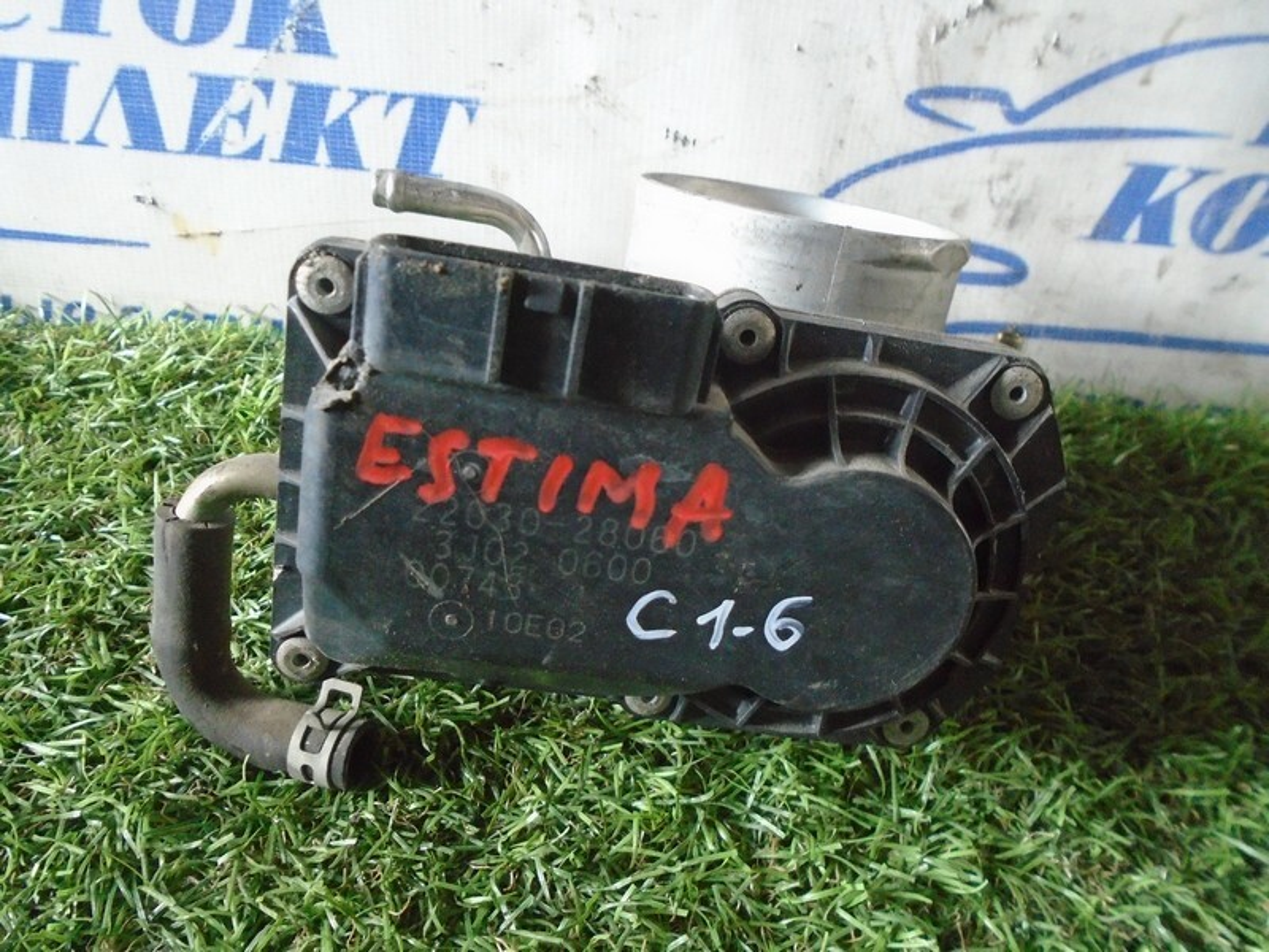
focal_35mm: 26
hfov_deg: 67.3
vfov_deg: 53.1
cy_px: 476
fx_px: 953
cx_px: 634
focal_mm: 4.6
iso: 640
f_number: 3.2
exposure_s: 1/20
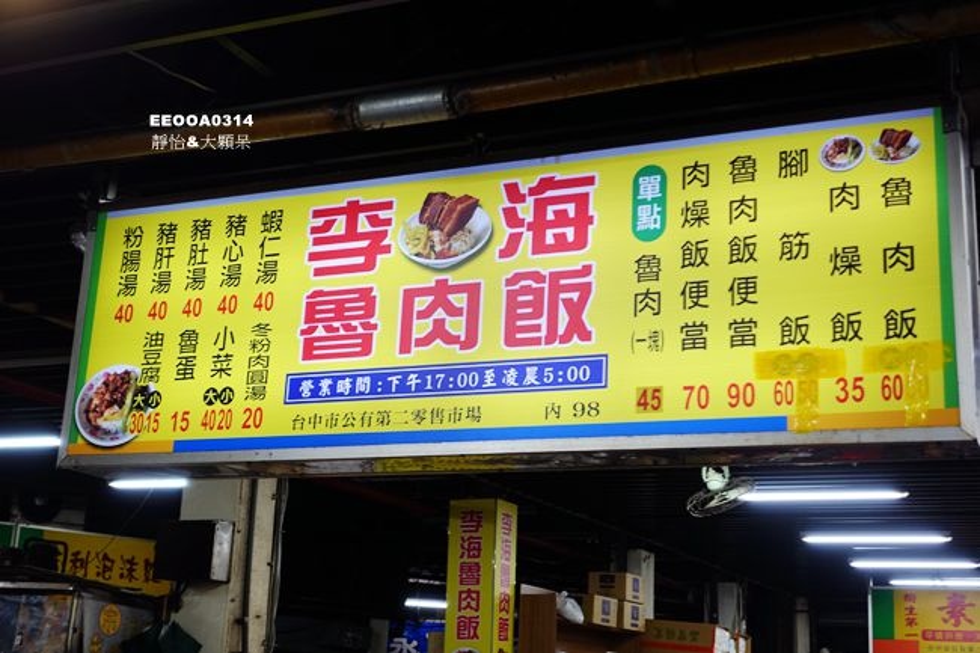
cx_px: 490
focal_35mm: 51
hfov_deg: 38.9
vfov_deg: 26.5
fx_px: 1388
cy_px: 326
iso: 320
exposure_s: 1/60
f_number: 2.8
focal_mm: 18.7
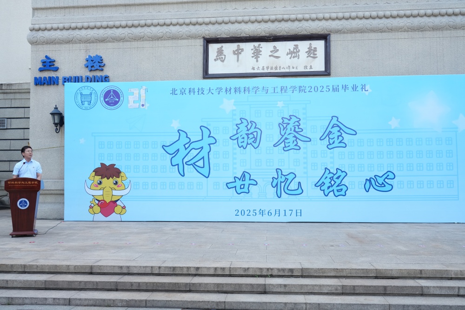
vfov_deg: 38.9
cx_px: 232
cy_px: 155
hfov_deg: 55.8
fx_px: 439
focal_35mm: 34
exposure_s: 1/640
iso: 800
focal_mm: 34
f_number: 5
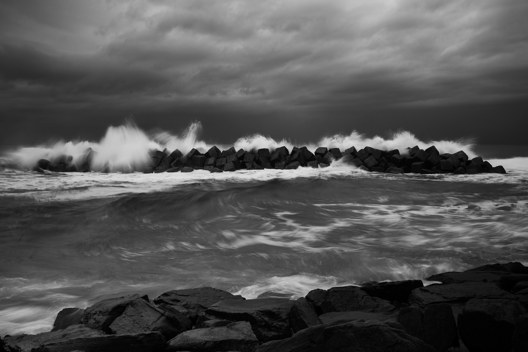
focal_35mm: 35
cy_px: 176
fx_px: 513
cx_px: 264
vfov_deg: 37.8
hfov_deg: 54.4
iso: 200
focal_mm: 23
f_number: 8
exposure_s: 1/2.5
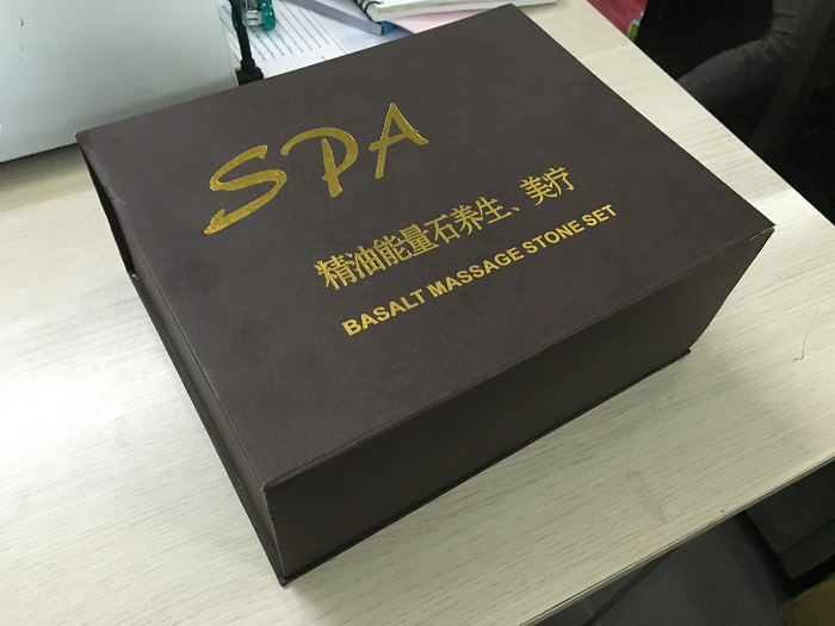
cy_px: 313
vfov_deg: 48.2
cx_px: 418
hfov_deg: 61.7
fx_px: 700
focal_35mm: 29
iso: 250
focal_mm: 4.15
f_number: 2.2
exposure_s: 1/17
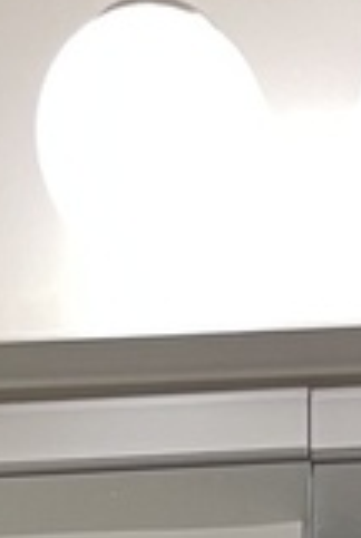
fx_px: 2711
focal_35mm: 181
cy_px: 1701
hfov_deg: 7.6
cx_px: 421
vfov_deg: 8.9
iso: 100
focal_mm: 4.2
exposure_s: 1/60
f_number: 1.6
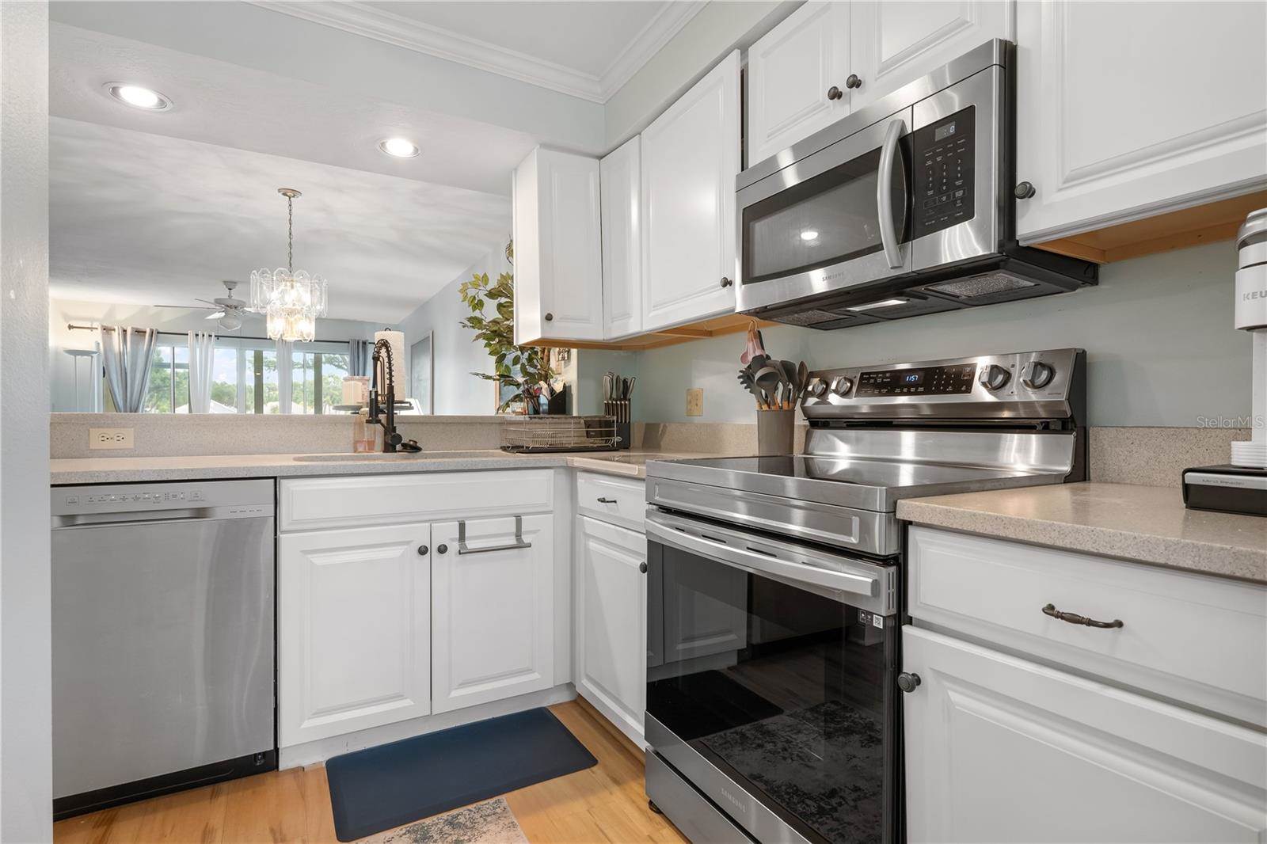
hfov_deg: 90.0
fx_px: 633
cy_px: 422
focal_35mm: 18
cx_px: 634
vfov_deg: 67.4
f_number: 8
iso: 400
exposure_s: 1/15
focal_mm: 18
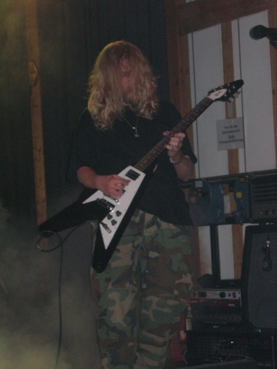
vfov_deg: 17.4
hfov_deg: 13.1
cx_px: 138
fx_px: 1206
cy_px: 184
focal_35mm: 113
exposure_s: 1/60.1
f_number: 4.9
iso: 200
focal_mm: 23.4
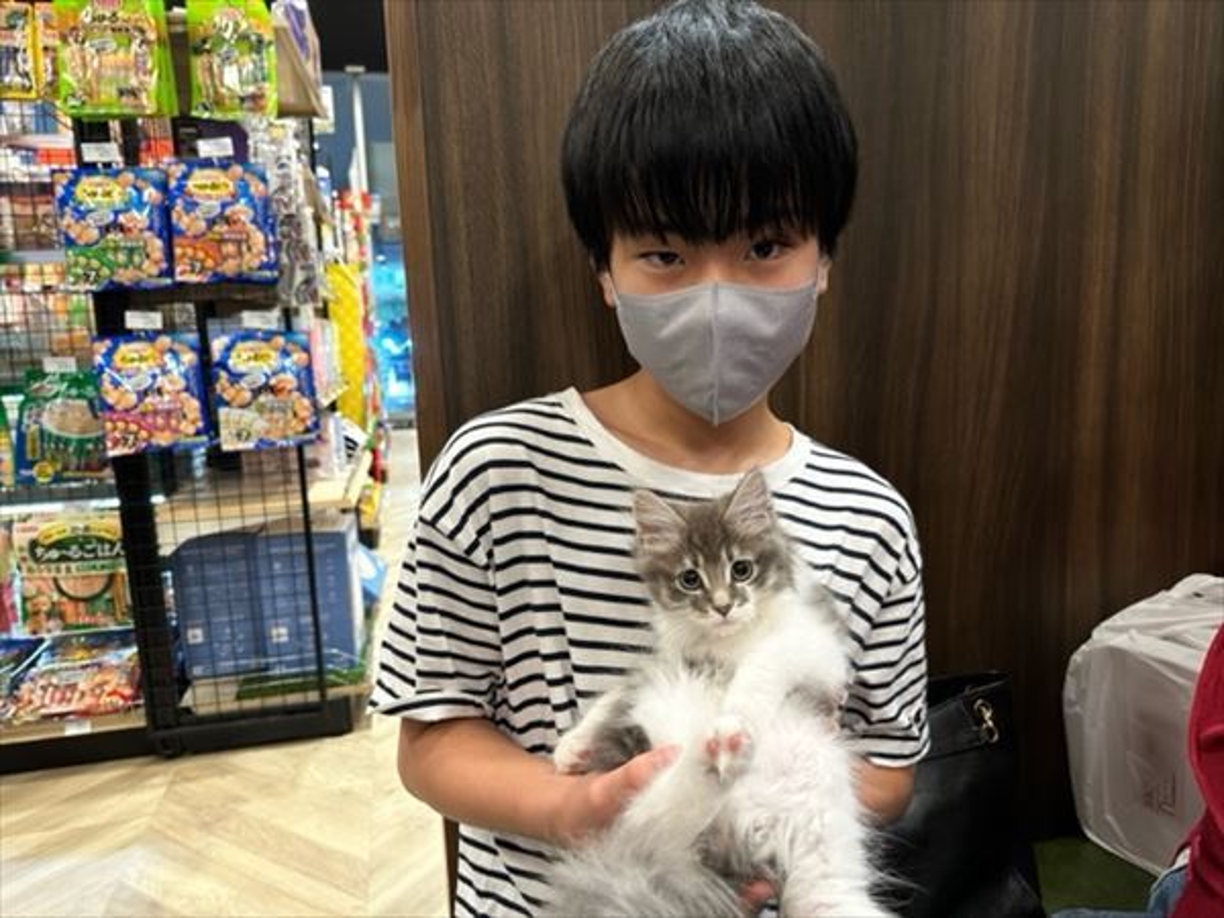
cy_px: 459
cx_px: 612
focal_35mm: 24
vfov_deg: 56.8
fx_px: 849
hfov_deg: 71.6
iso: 125
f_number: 1.78
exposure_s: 1/120
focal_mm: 6.86
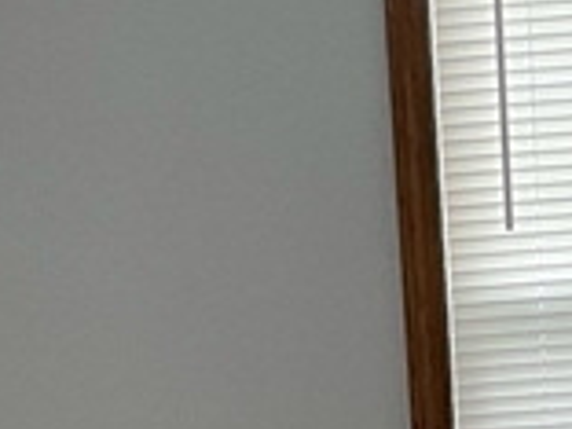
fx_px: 2826
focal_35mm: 171
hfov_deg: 11.6
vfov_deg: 8.4
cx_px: 348
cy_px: 774
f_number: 1.6
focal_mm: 4.2
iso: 100
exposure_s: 1/60
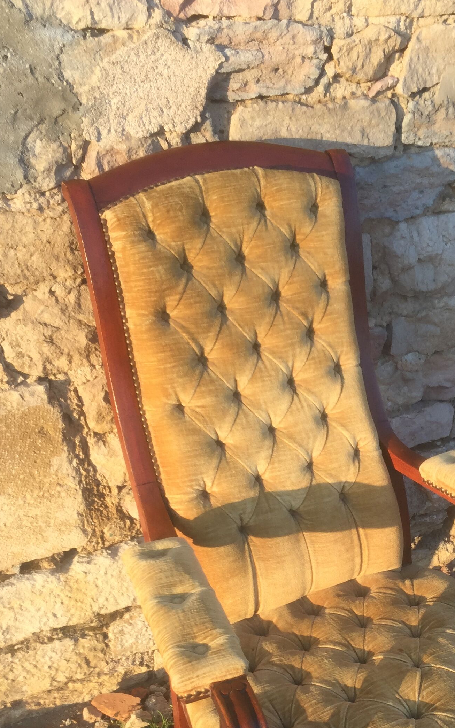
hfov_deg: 26.4
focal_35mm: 48
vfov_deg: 40.6
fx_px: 952
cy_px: 548
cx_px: 356
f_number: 2.2
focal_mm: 4.15
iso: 32
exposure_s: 1/265
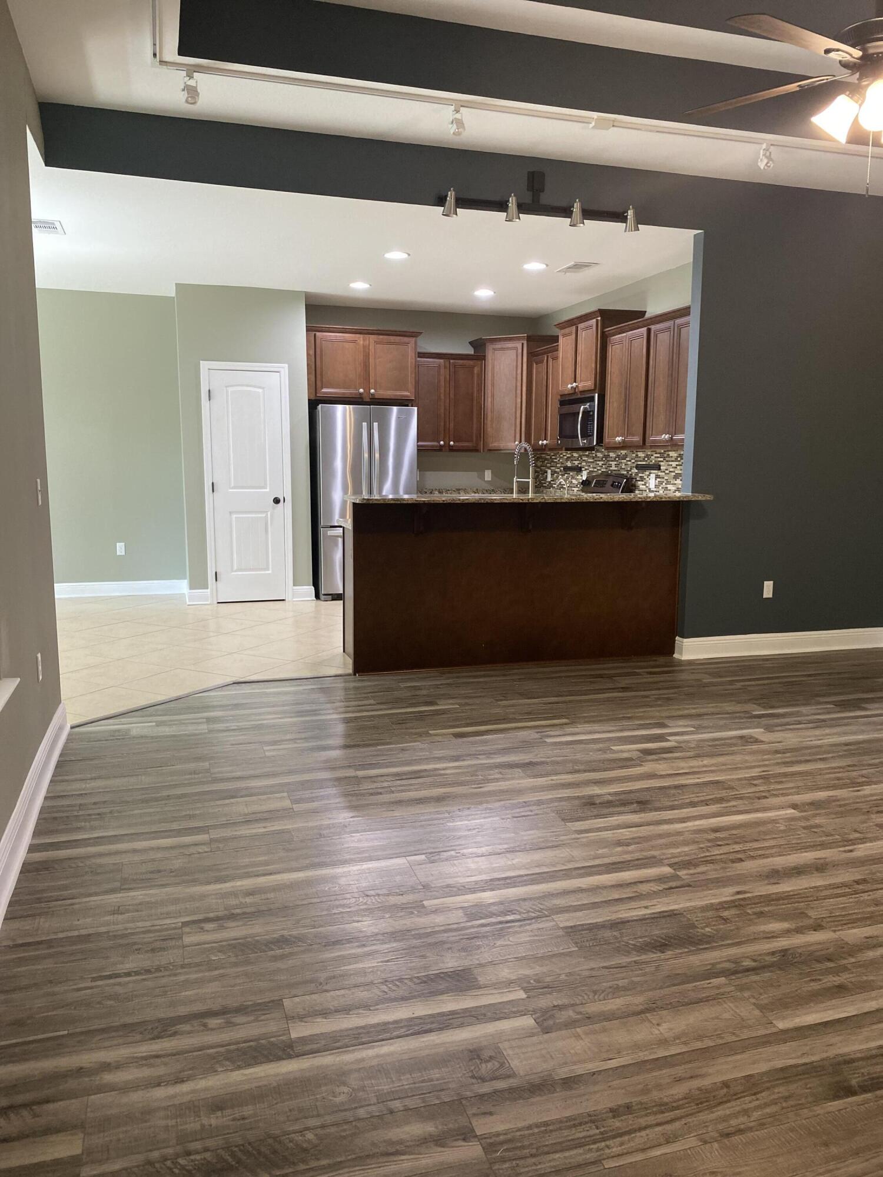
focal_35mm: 26
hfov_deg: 53.1
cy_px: 588
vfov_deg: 67.3
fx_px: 884
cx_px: 442
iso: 200
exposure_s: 1/60
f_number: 1.8
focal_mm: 4.25
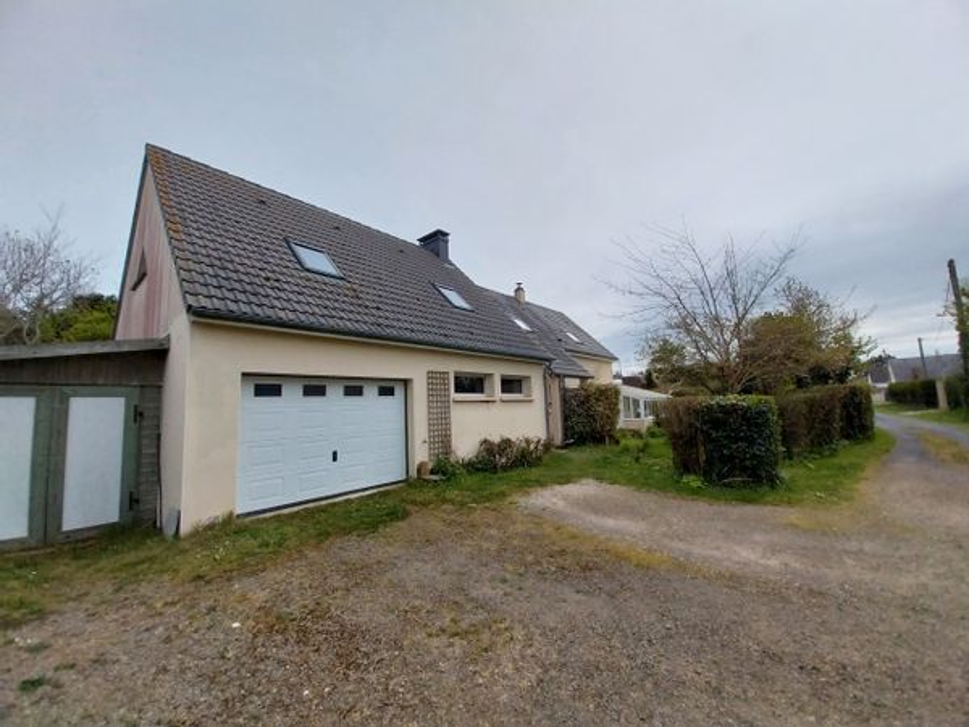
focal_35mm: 13
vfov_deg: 89.9
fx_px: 364
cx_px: 484
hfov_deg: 106.2
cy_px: 364
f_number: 2.2
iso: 64
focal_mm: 1.13
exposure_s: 1/3023
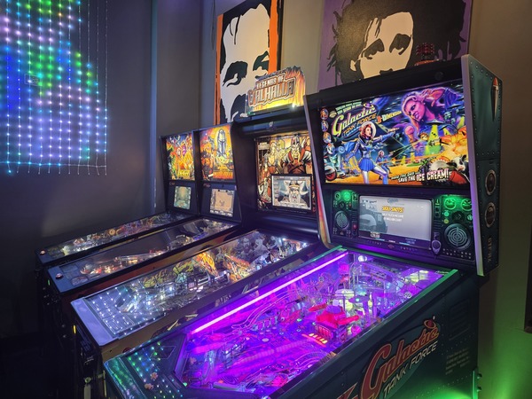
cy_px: 200
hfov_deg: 73.9
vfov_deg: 58.9
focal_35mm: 23
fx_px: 353
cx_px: 266
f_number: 1.7
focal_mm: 6.3
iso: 200
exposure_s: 1/50.6
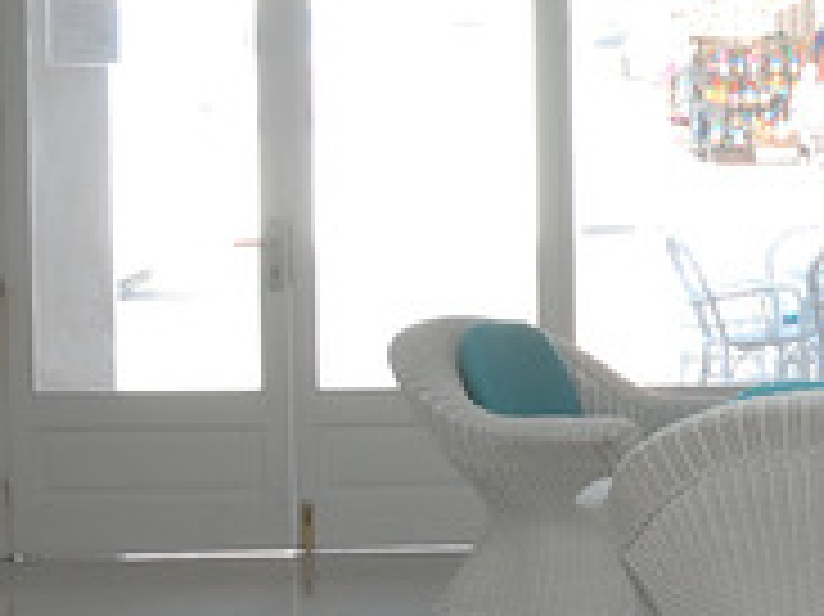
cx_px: 1531
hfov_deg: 8.8
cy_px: 387
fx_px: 5115
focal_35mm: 215
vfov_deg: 6.9
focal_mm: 34
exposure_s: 1/60
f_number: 5.6
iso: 200
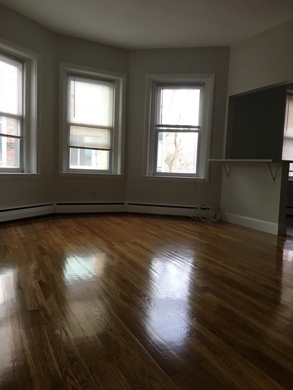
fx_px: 327
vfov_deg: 61.7
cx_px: 146
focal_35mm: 29
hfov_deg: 48.2
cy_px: 195
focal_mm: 4.15
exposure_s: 1/30
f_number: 2.2
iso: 32
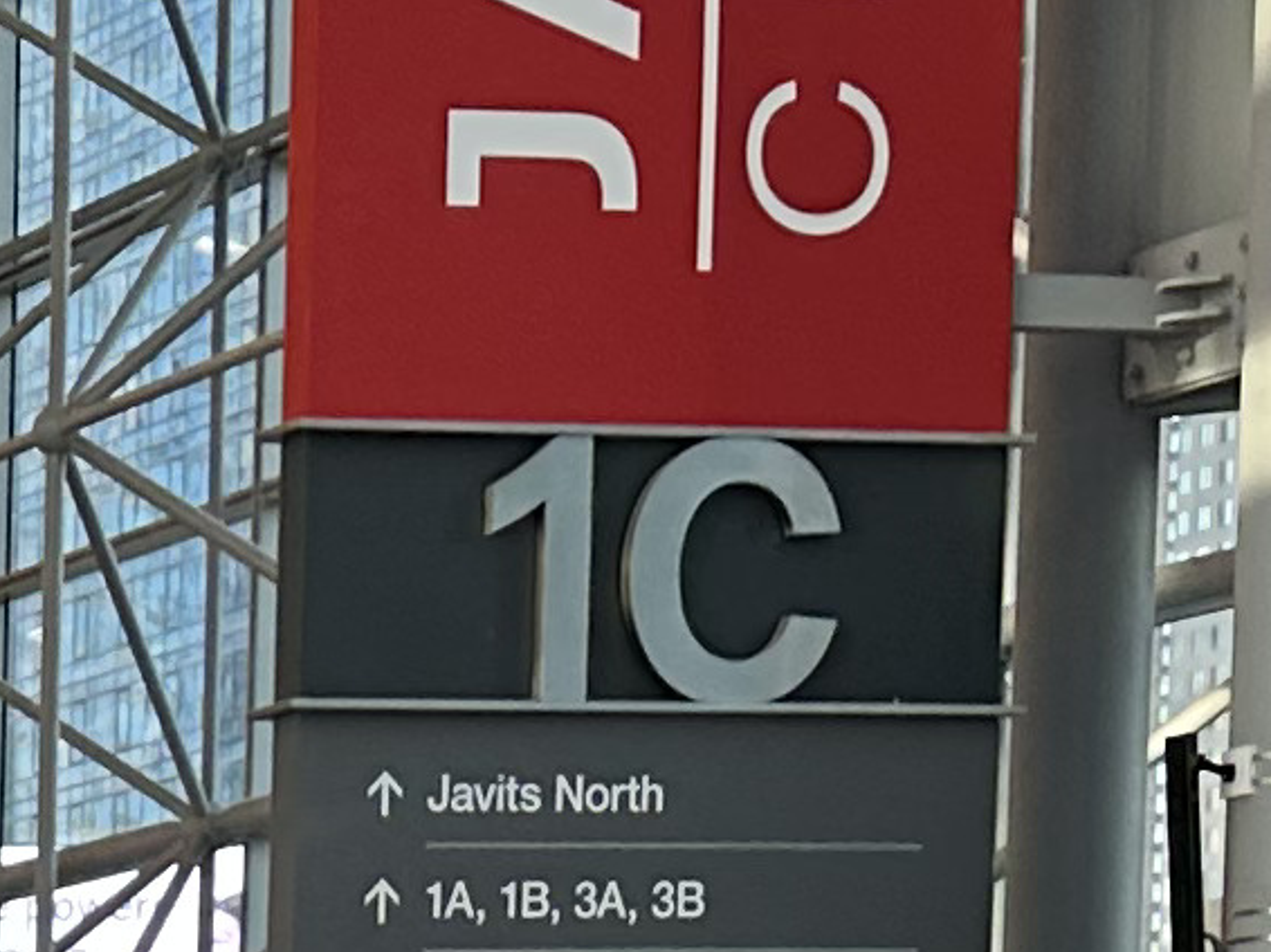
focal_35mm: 171
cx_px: -1334
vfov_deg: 8.0
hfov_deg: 10.5
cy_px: 2328
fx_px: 6276
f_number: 1.78
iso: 80
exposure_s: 1/120
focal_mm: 6.86
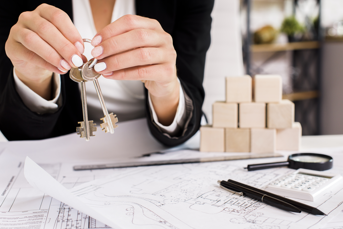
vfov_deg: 27.0
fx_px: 477
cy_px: 114
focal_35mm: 50
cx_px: 172
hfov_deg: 39.6
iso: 320
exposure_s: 1/160
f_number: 5
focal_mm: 50
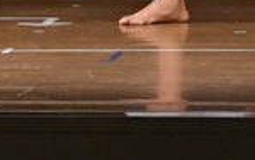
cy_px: -276
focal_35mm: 1063
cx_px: 48
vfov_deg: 1.2
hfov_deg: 2.0
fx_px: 7393
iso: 6400
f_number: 5.6
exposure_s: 1/400
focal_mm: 135
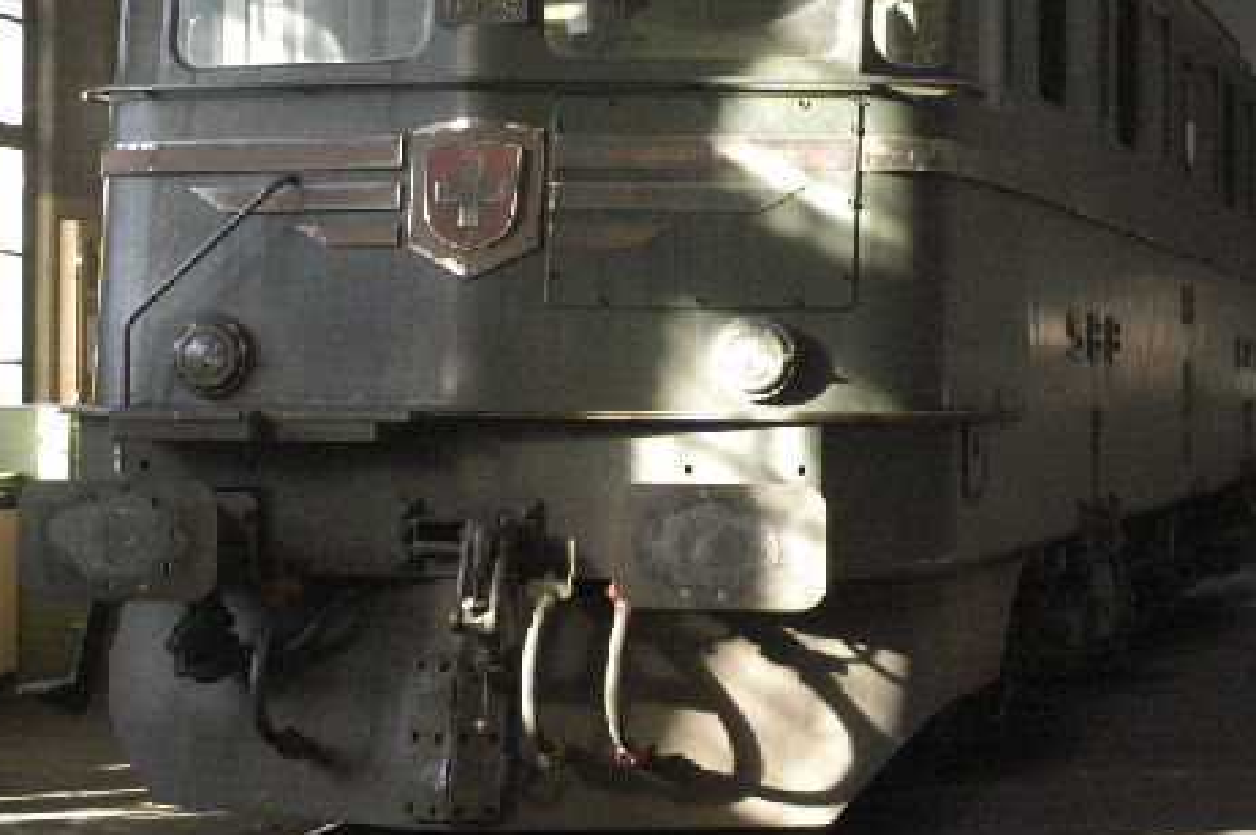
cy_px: 220
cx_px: 652
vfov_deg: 12.5
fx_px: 3799
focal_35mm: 109
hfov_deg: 18.8
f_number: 5.6
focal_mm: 42
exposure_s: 1/125
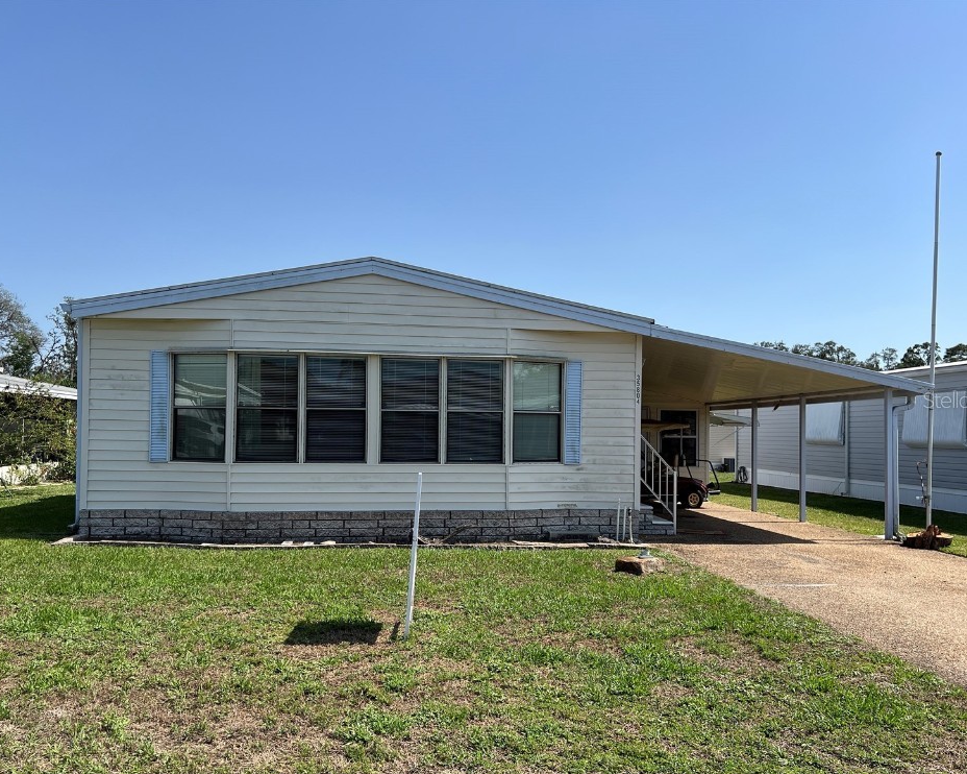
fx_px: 801
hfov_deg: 62.2
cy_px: 400
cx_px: 488
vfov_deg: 51.5
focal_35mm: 28
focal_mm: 5.7
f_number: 1.5
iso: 50
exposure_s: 1/4831
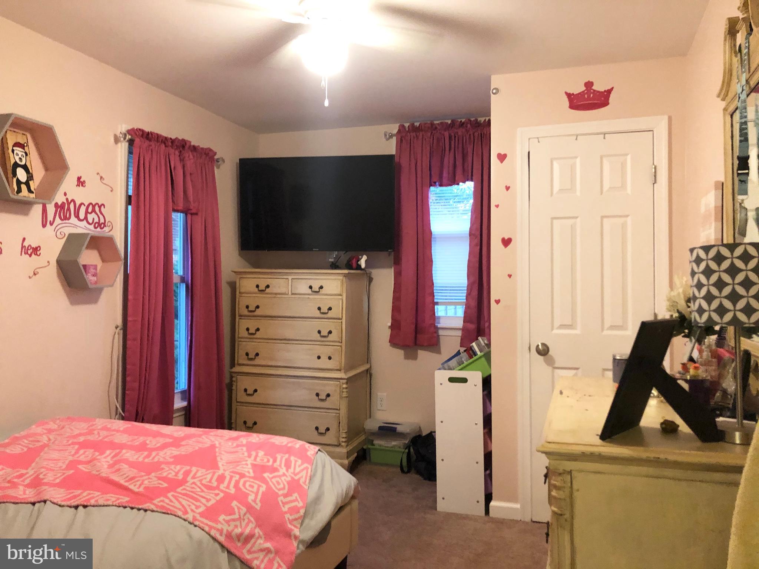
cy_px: 284
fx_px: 614
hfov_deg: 63.4
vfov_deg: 49.7
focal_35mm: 28
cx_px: 380
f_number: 1.8
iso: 100
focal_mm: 3.99
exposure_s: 1/15
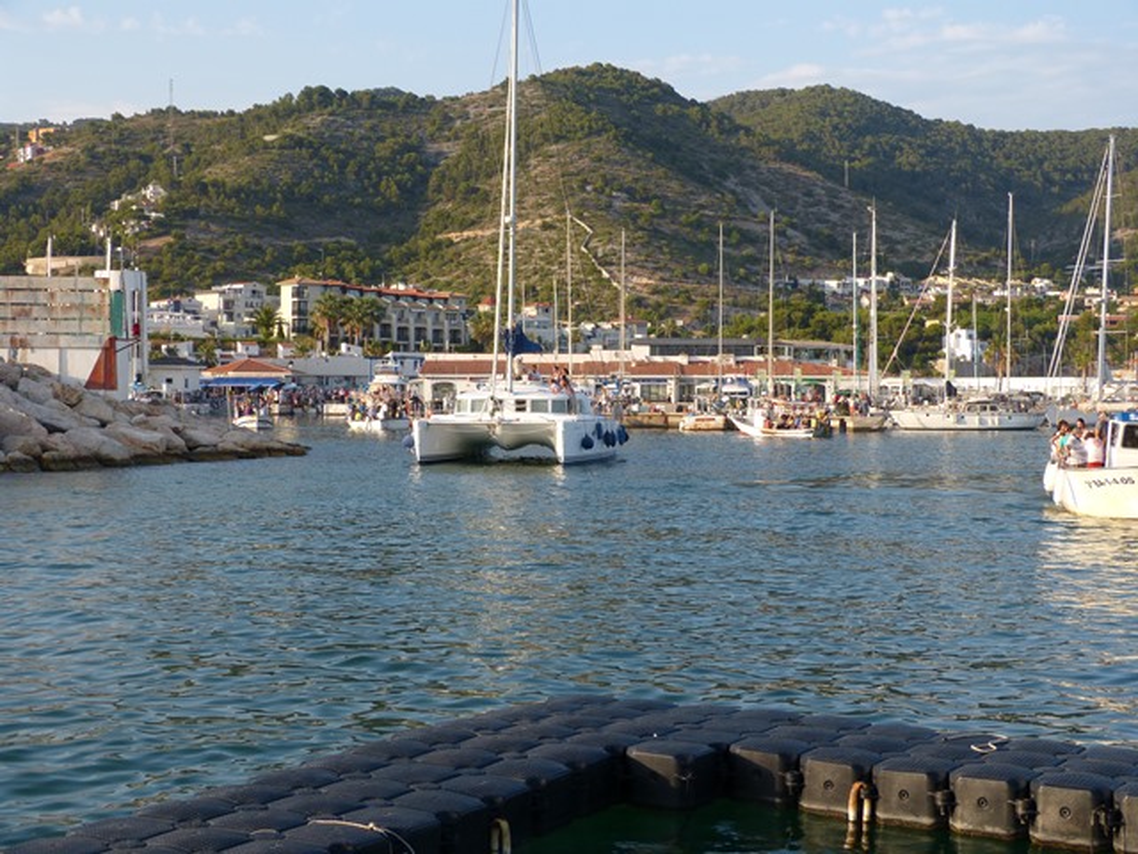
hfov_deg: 32.2
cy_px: 427
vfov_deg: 24.4
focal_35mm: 60
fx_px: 1972
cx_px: 569
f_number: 3.2
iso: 100
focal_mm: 10.8
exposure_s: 1/500
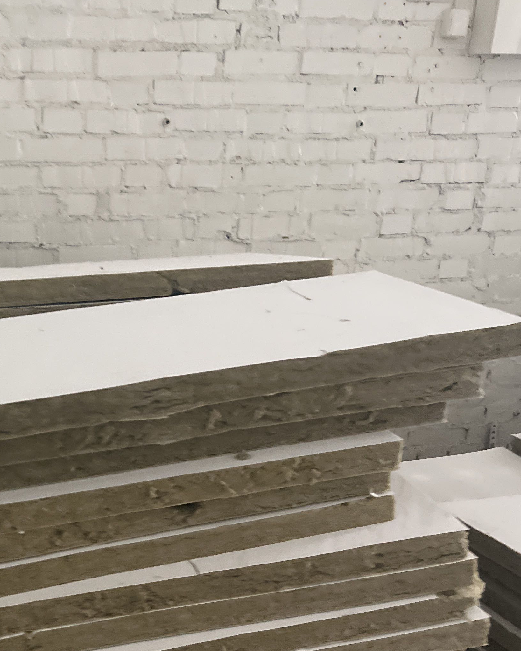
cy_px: 500
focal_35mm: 50
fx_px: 964
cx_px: 105
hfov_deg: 29.6
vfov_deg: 36.3
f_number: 1.5
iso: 640
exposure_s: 1/40
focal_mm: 5.7
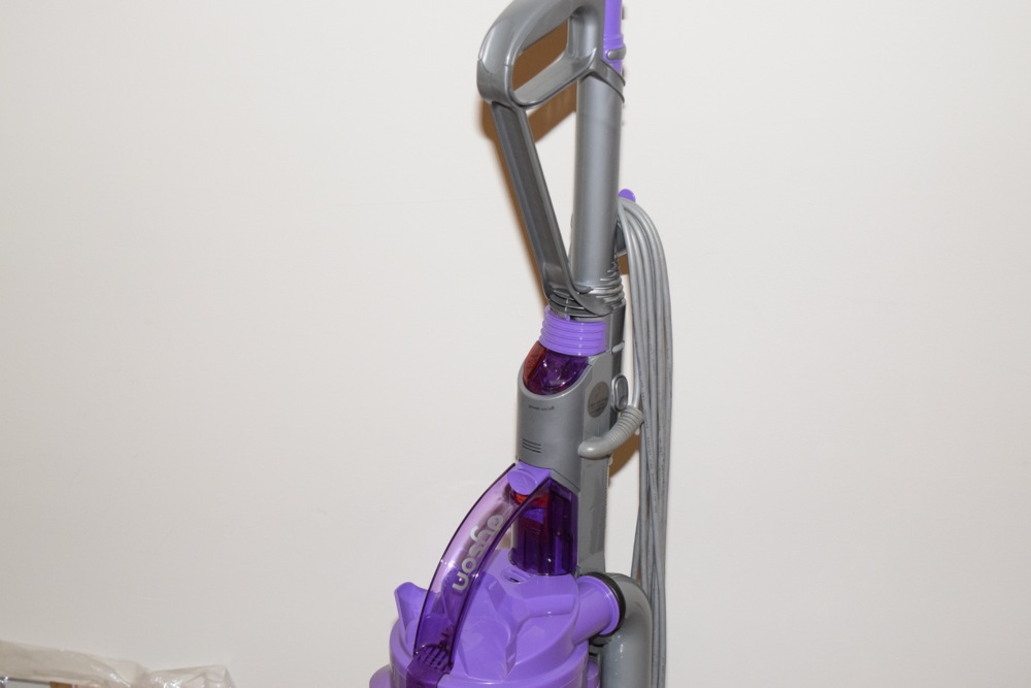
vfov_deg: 22.6
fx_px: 1718
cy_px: 344
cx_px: 516
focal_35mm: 60
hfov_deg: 33.4
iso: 1600
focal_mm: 40
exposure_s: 1/60
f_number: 5
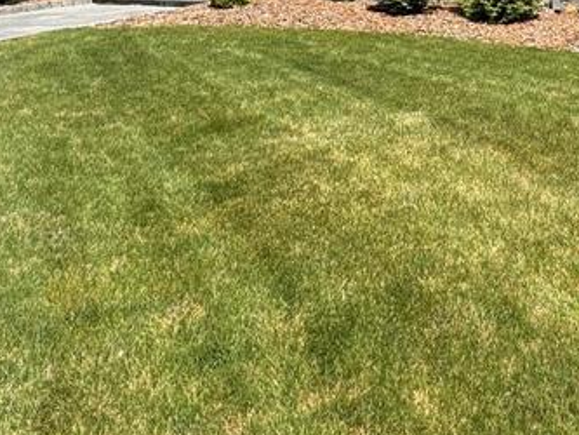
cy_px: -115
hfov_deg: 42.1
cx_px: 454
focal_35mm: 43
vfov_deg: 28.3
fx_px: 719
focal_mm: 2.22
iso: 40
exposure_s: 1/1277
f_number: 2.2
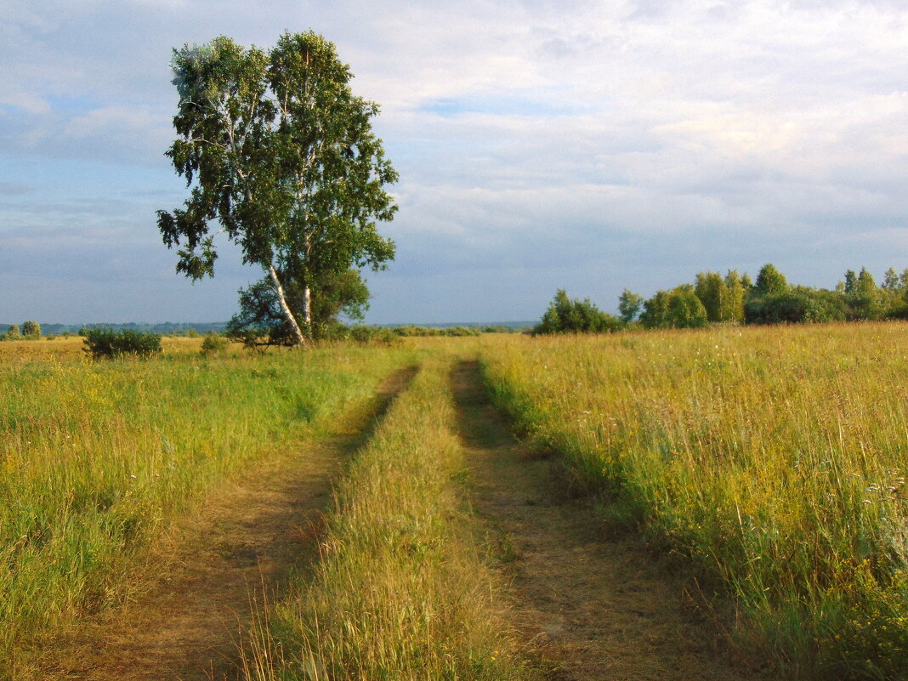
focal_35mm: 50
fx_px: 1312
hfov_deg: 38.2
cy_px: 340
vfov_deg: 29.1
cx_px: 454
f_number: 3.5
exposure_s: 1/800
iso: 80
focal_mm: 9
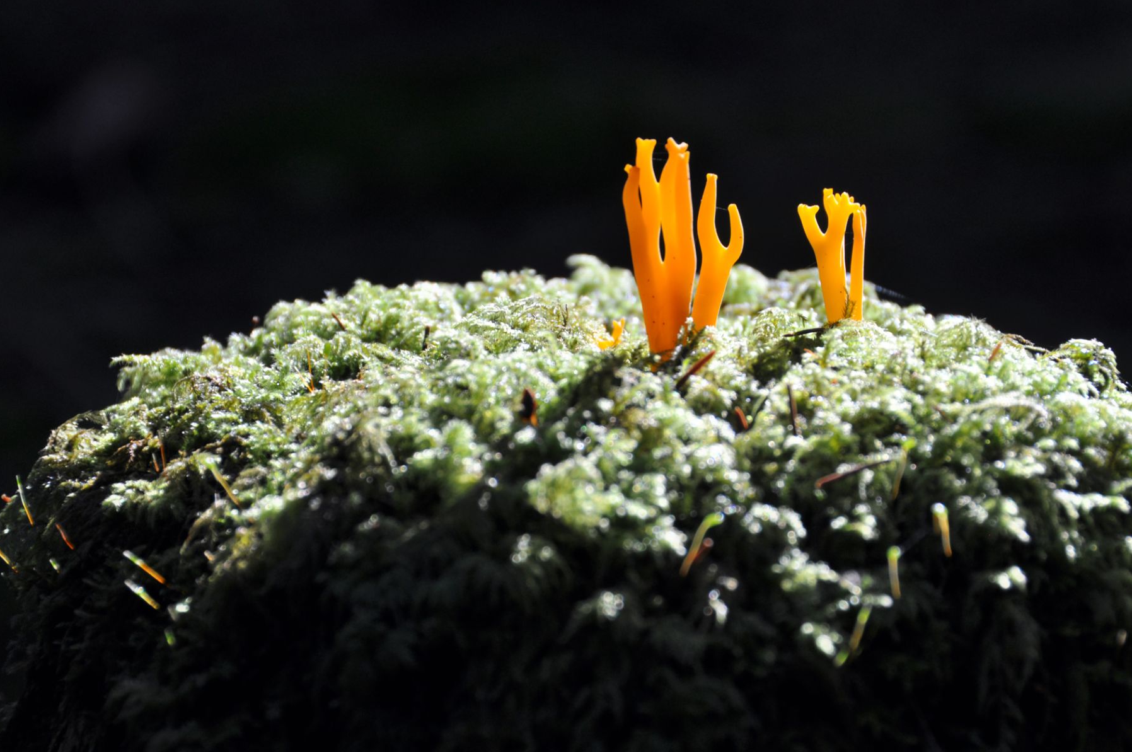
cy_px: 344
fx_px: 5640
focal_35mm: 180
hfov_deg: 11.5
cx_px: 602
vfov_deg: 7.6
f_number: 8
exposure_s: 1/125
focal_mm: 105
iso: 250
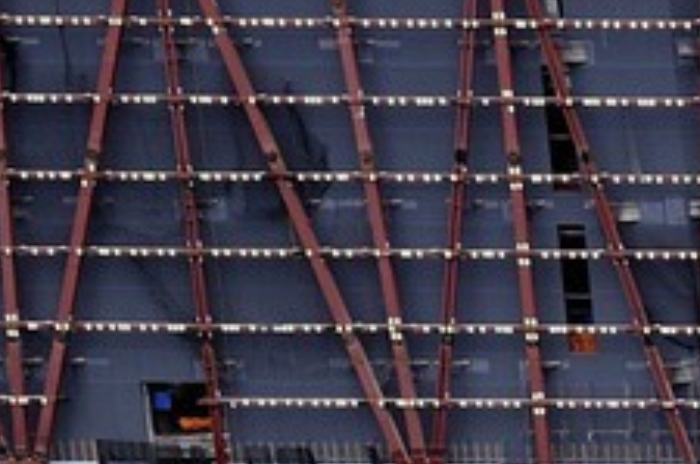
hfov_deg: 7.3
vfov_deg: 5.0
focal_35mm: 256
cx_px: 1938
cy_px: 1509
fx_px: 4967
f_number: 7.1
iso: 400
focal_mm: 36
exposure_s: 1/160
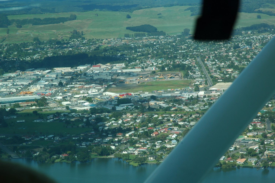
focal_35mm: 105
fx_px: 801
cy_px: 92
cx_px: 138
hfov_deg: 19.5
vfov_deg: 13.0
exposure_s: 1/250
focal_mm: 70
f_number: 10
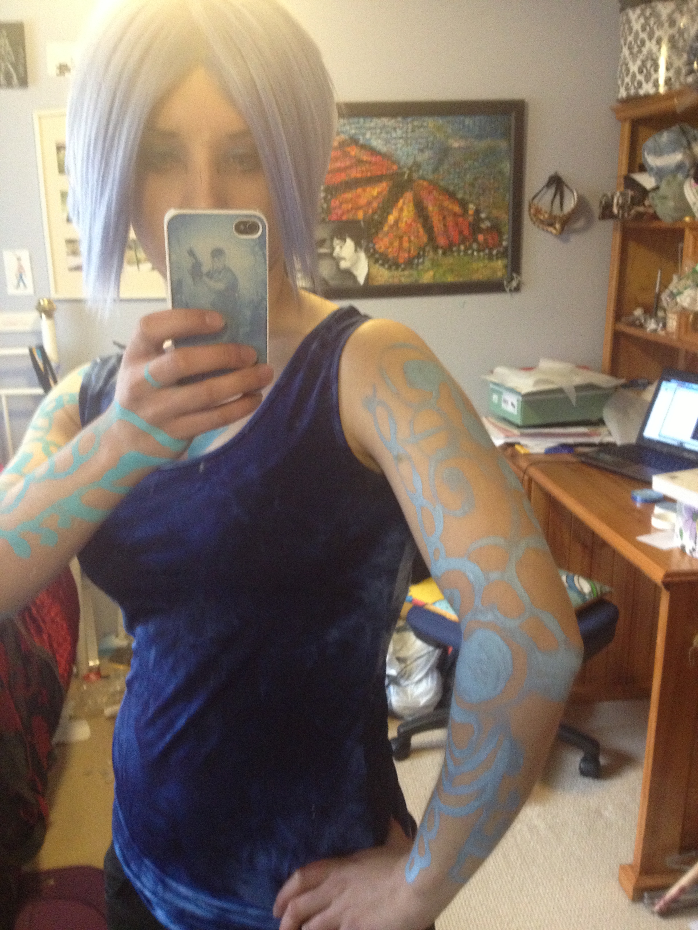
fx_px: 941
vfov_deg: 52.6
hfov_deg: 40.7
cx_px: 349
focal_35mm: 35
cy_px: 465
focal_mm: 4.28
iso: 320
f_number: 2.4
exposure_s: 1/20
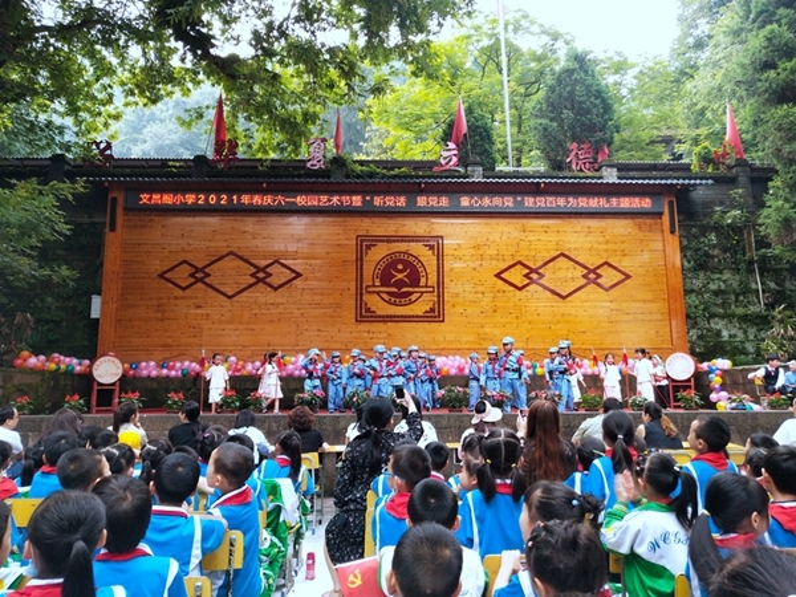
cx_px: 398
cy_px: 298
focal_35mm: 30
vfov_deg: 46.8
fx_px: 690
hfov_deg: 60.0
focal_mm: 3.95
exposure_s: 1/100
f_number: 1.8
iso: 61
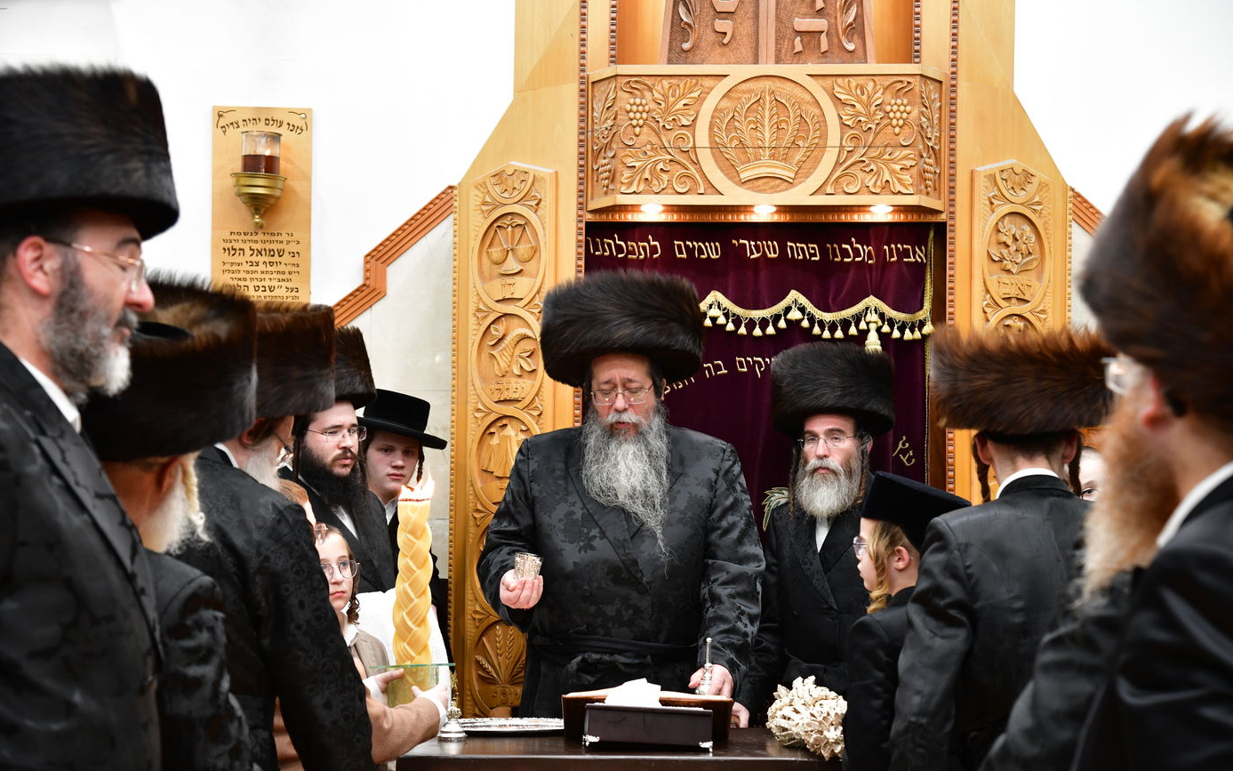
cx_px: 618
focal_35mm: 72
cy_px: 397
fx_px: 2420
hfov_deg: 28.6
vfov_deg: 18.1
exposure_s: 1/80
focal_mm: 70
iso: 2000
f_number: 5.6
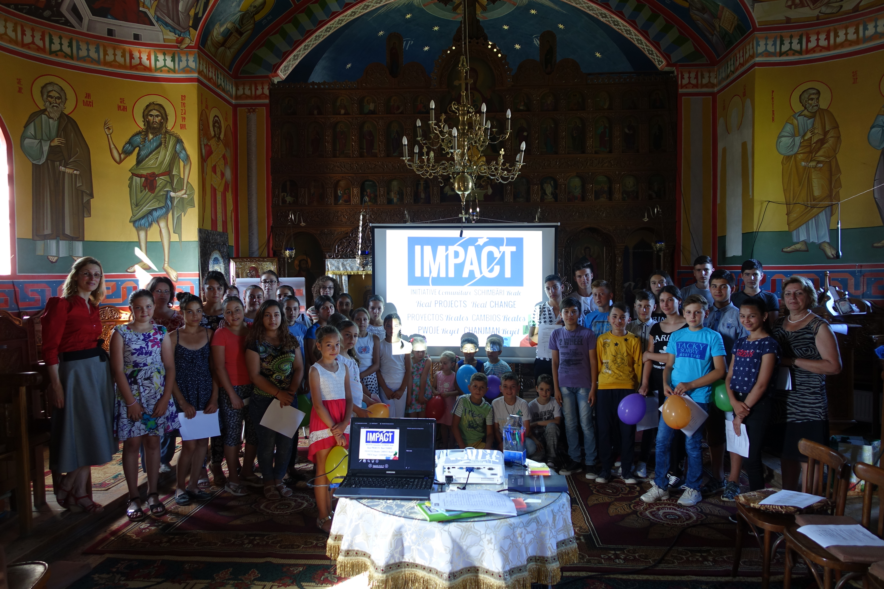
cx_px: 442
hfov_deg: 73.7
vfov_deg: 53.1
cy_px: 294
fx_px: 589
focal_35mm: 24
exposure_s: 1/30
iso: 125
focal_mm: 8.8
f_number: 2
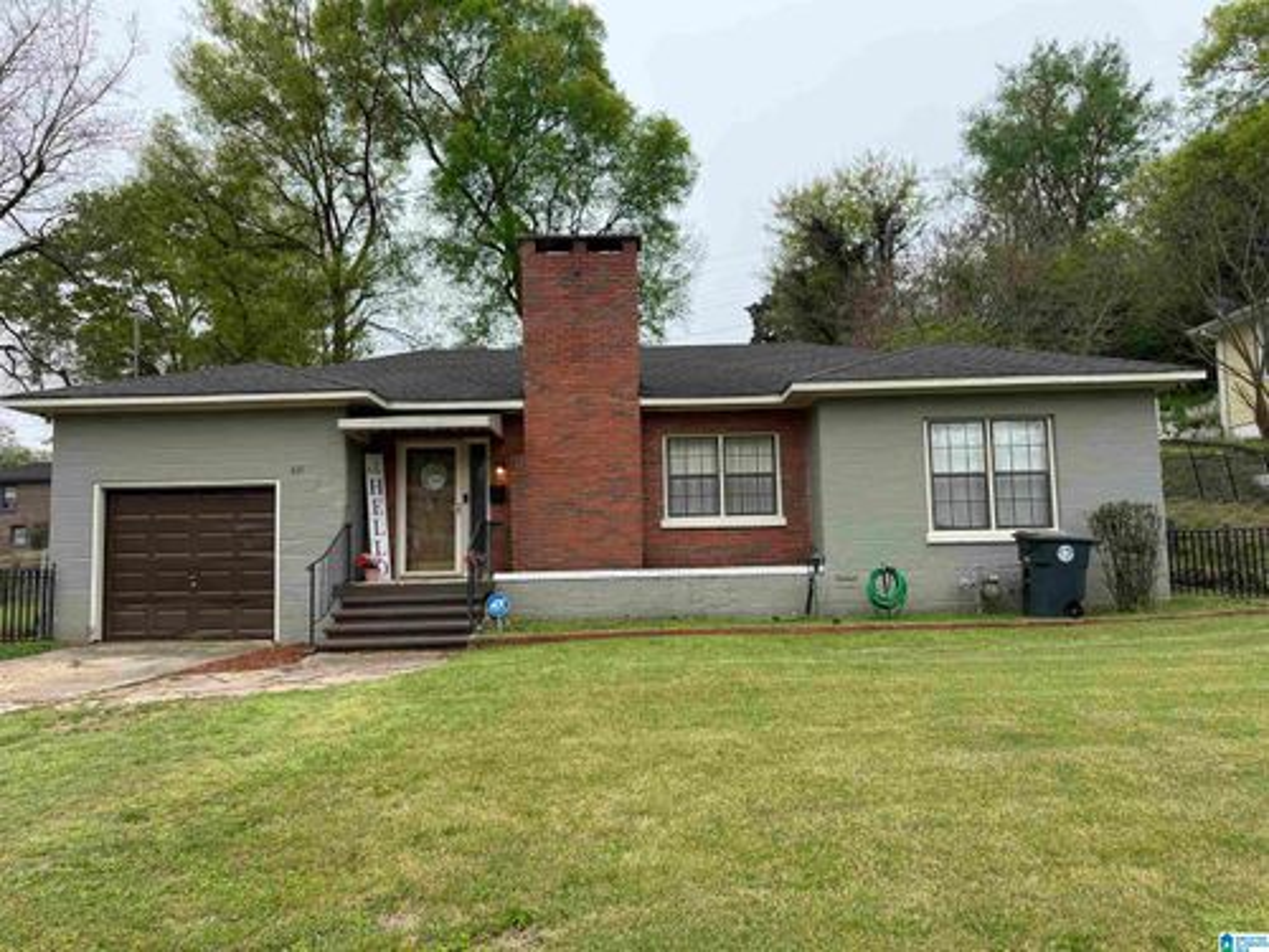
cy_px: 476
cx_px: 634
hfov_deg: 71.6
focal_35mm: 24
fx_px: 880
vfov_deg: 56.8
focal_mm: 6.76
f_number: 1.78
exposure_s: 1/1230
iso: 100
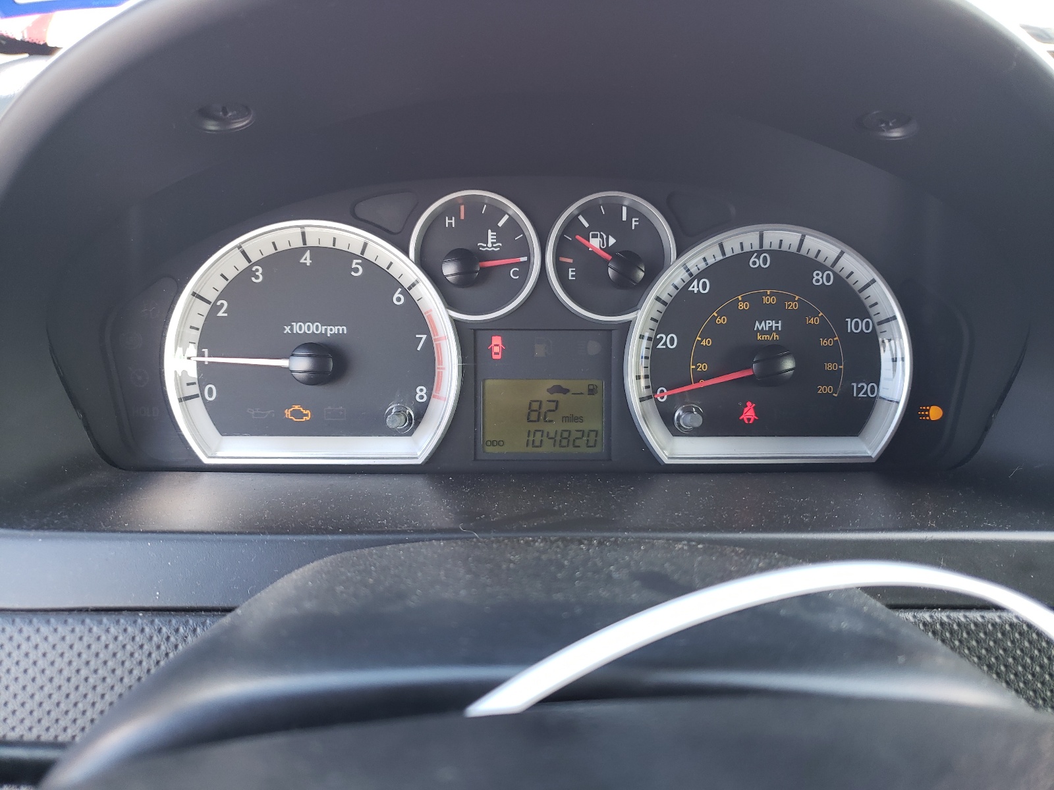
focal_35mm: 26
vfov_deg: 53.1
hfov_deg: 67.3
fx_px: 792
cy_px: 395
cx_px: 527
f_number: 1.5
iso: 58
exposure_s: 1/60.2
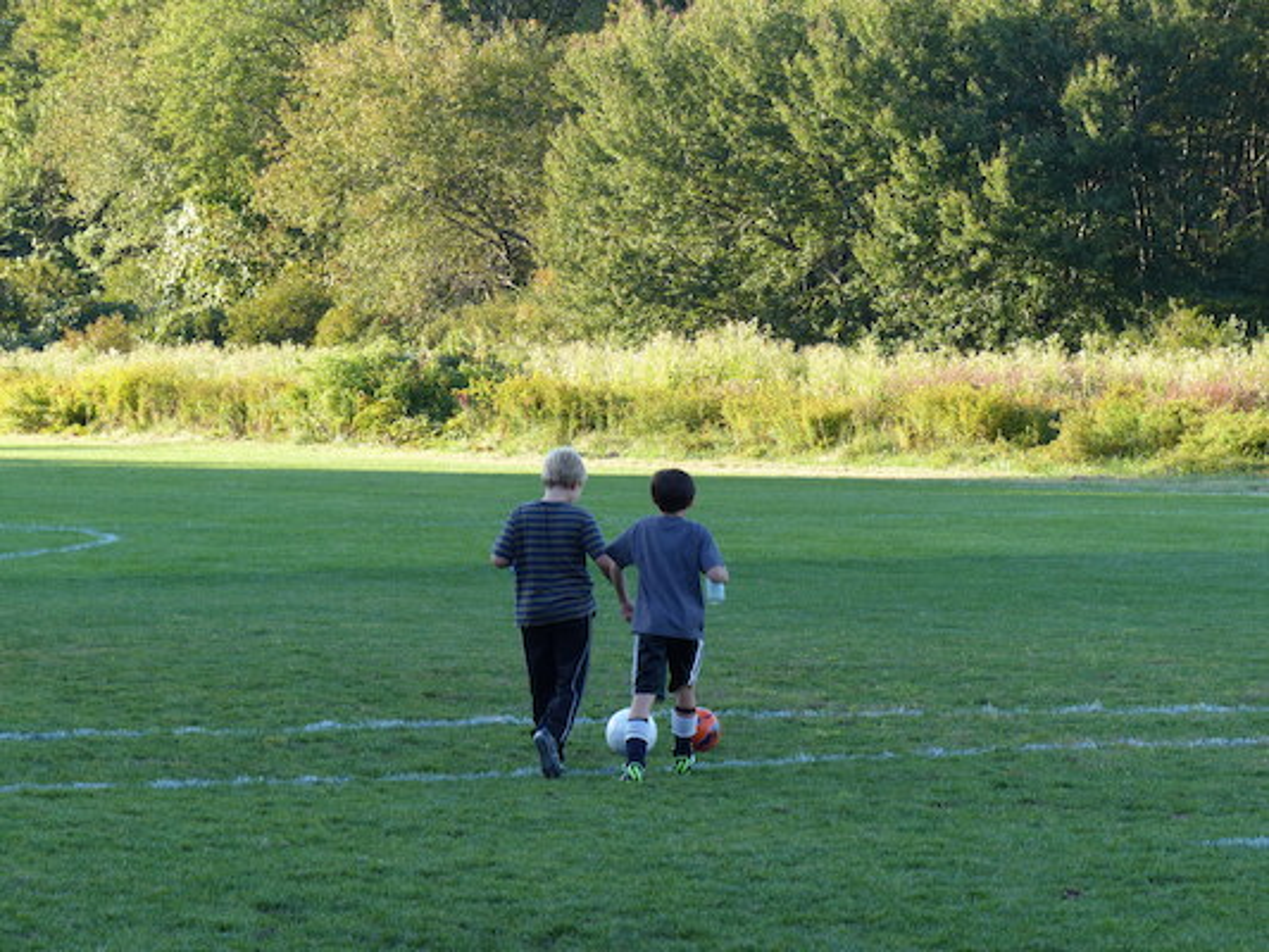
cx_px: 634
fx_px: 6527
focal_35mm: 178
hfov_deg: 11.1
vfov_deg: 8.3
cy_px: 476
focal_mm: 32
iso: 100
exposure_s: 1/125
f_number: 3.5
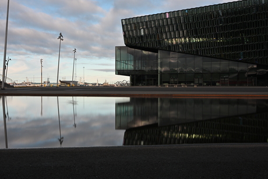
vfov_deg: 34.9
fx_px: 285
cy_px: 90
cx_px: 134
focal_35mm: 38
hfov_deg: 50.4
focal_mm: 25.5
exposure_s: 8
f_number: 10
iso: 100
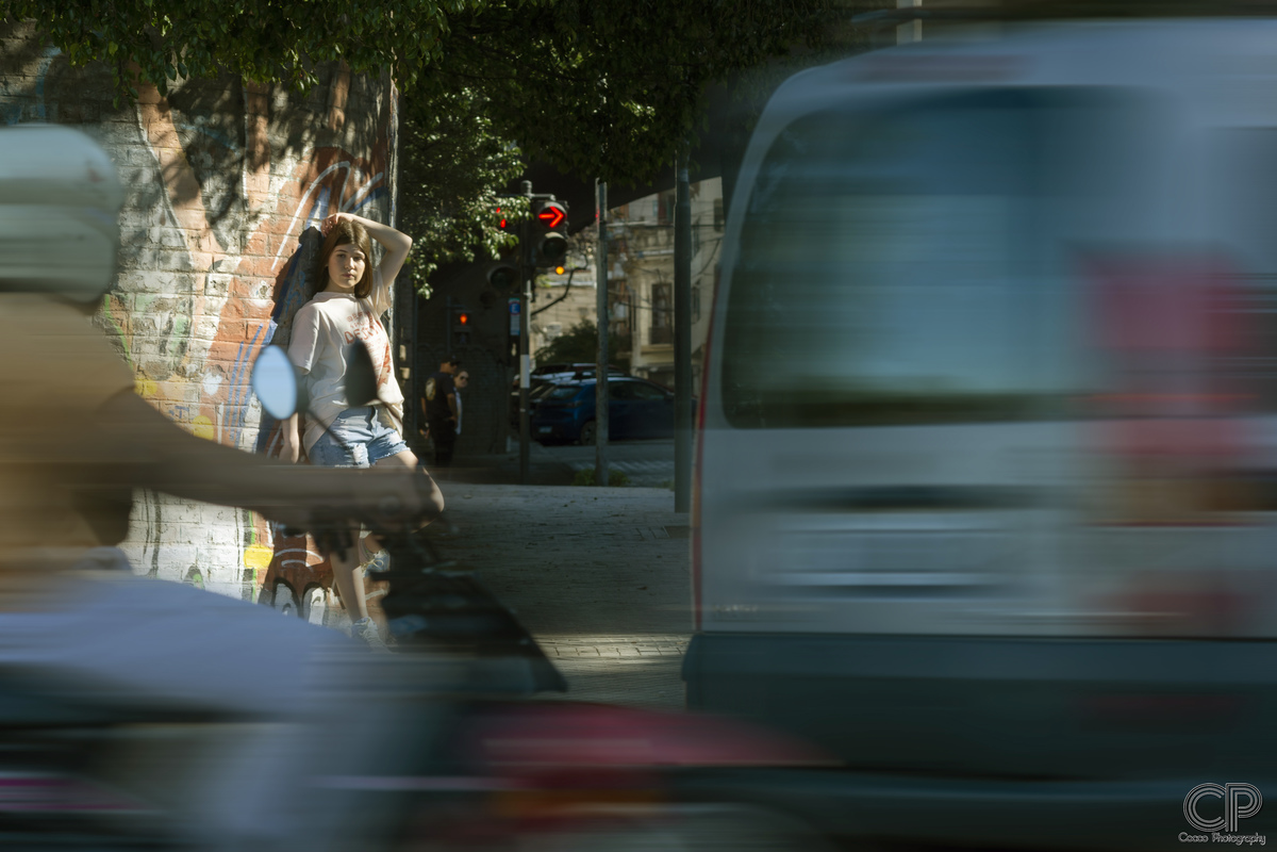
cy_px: 426
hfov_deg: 12.2
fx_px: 5959
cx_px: 638
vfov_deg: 8.2
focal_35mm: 168
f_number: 6.3
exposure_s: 1/200
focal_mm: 112
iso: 100
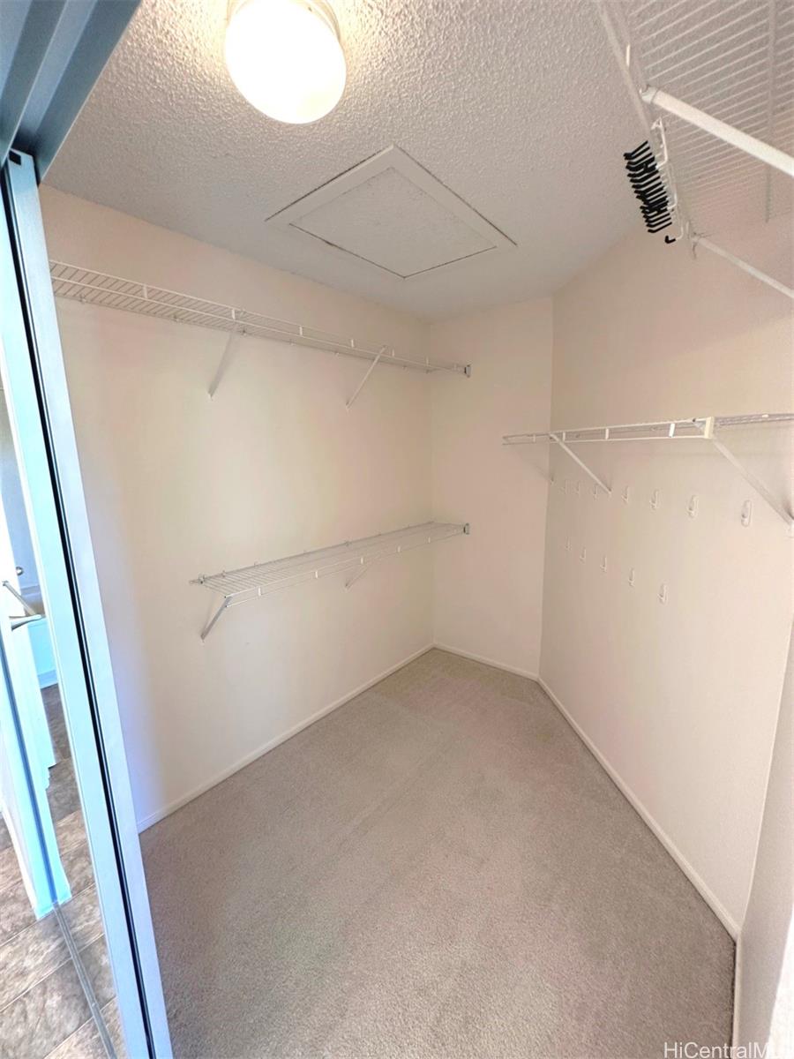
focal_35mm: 14
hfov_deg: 85.7
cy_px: 530
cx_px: 397
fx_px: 428
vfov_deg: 102.1
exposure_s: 1/60
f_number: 2.2
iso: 200
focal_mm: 2.22
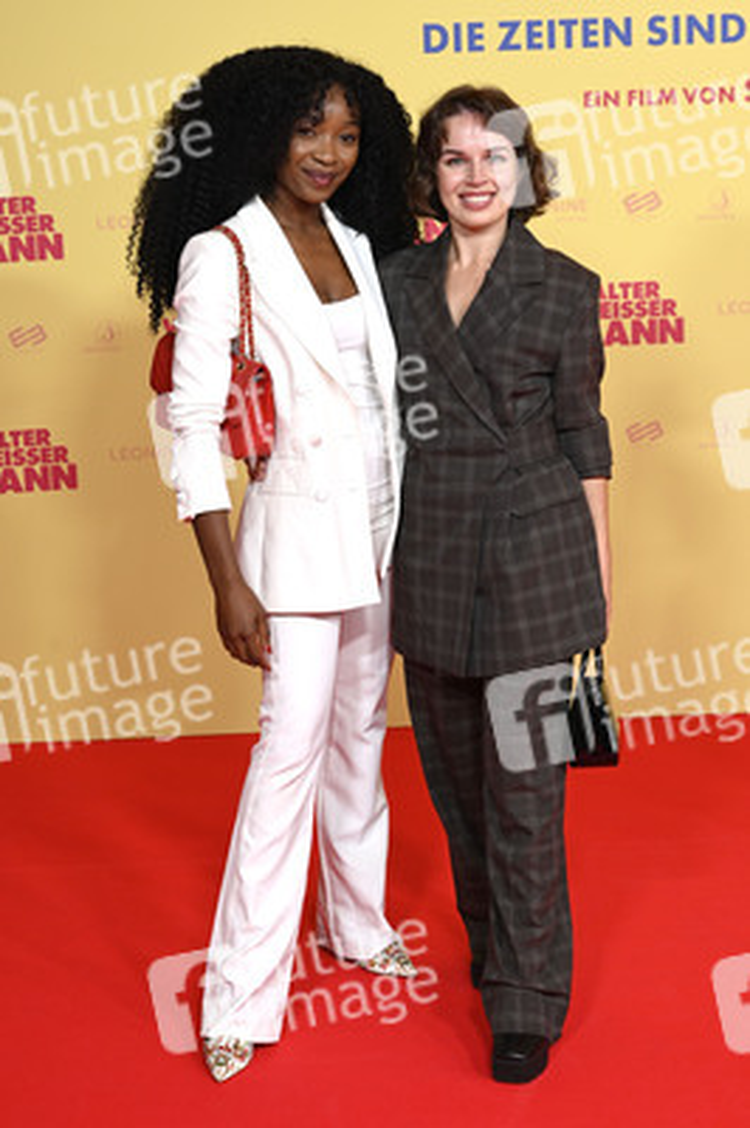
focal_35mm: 58
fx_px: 1816
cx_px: 375
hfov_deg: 23.3
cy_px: 564
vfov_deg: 34.5
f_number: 6.3
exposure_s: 1/160
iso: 500
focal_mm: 58
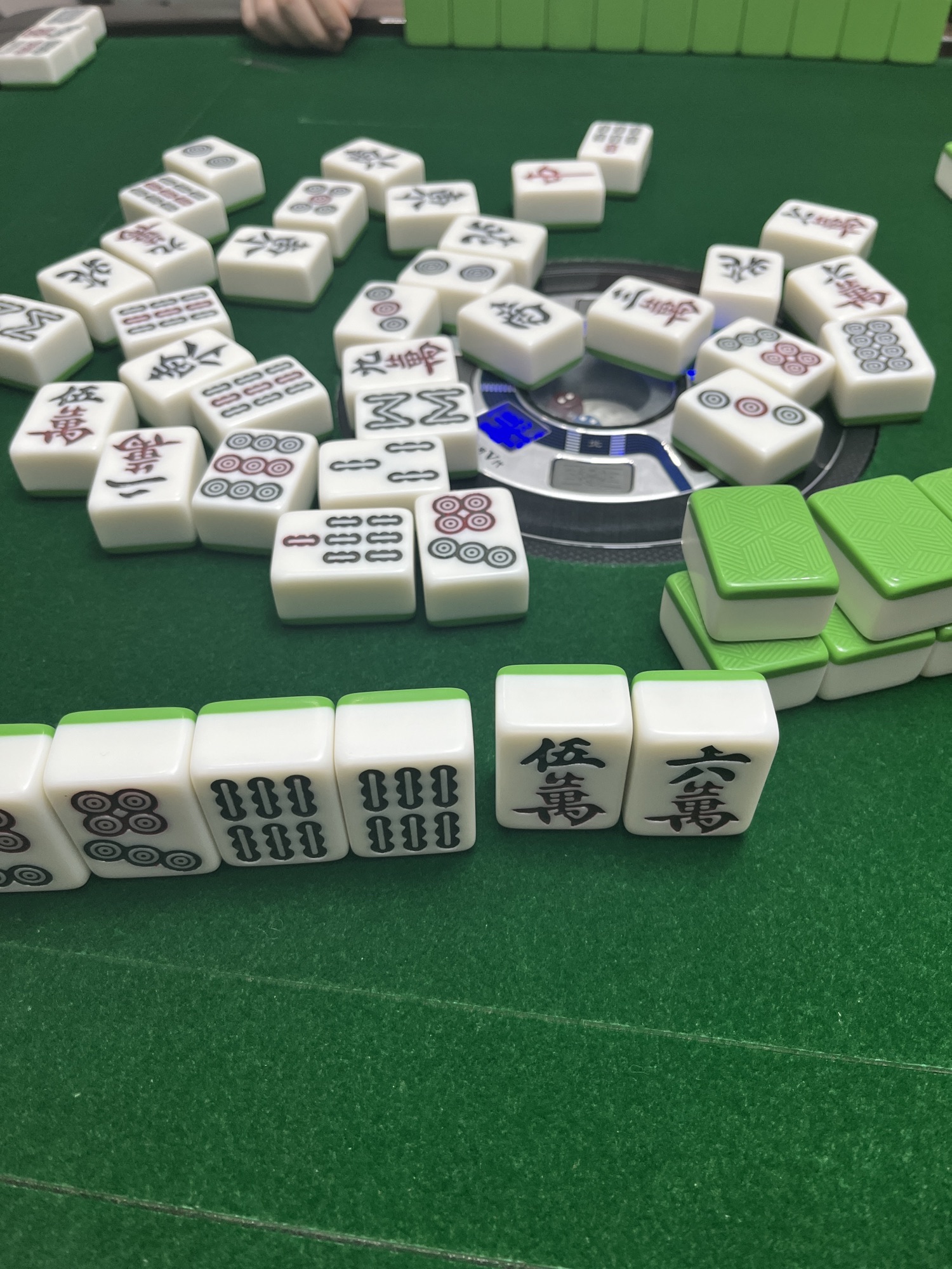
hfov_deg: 53.1
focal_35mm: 26
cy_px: 634
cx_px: 476
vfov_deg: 67.3
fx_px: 953
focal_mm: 5.1
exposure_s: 1/100
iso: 100
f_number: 1.6
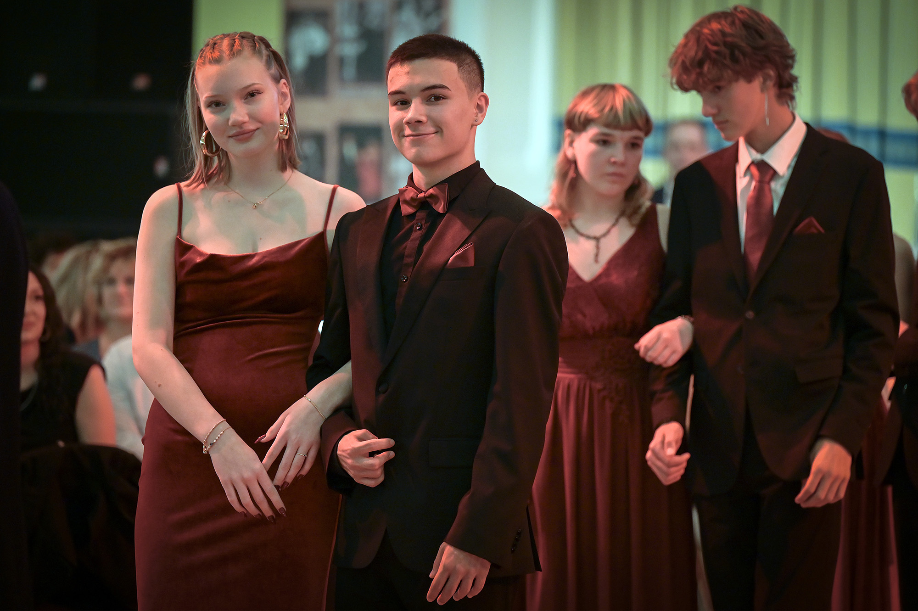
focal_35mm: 130
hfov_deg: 15.8
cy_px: 306
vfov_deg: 10.5
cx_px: 459
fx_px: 3313
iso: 4000
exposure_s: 1/160
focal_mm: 130
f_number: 2.8
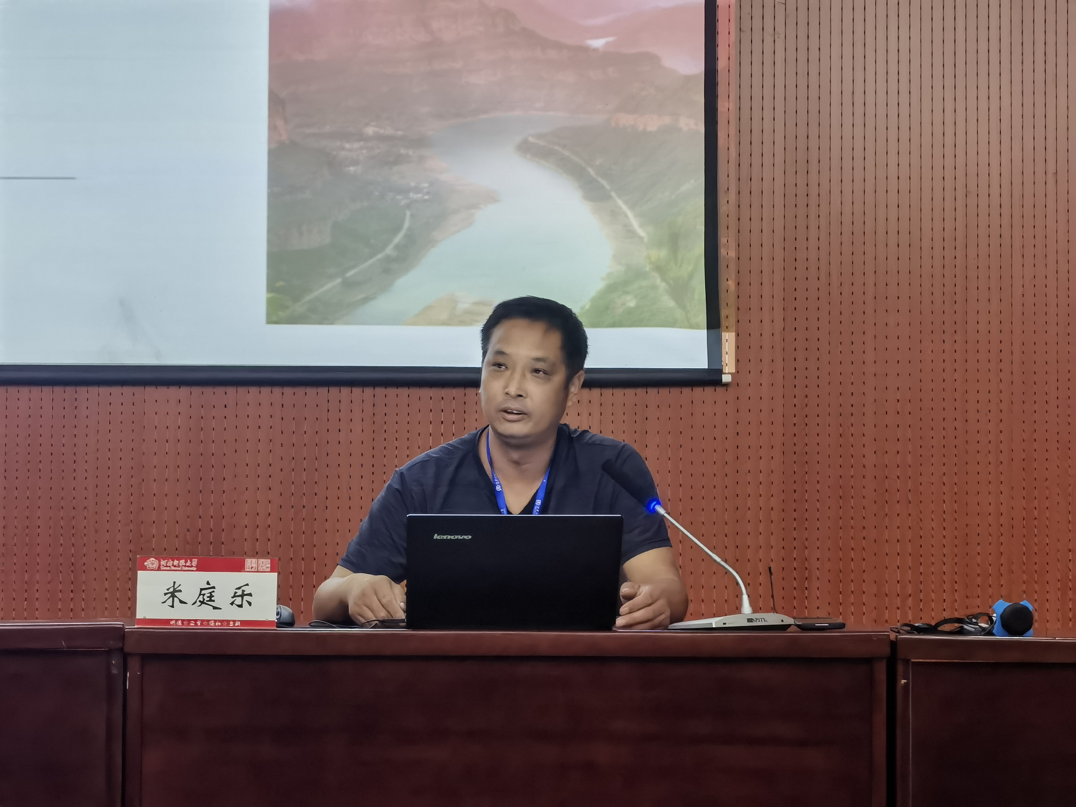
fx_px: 2176
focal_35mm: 70
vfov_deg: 21.0
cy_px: 404
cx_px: 538
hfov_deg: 27.8
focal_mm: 6.67
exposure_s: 1/59.6
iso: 160
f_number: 1.9
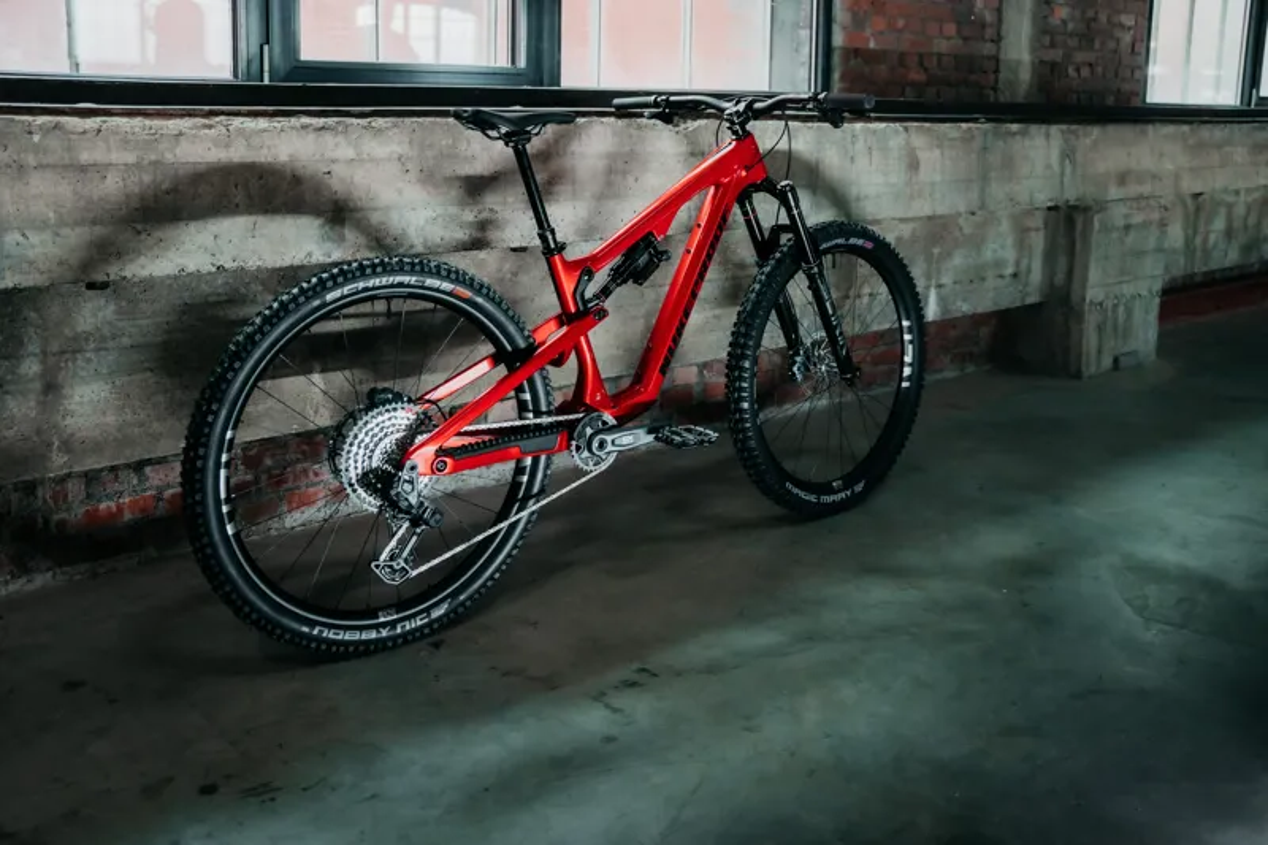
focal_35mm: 32
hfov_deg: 59.3
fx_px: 1113
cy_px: 422
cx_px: 634
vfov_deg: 41.6
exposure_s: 1/125
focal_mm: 31.6
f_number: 2.8
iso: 1600
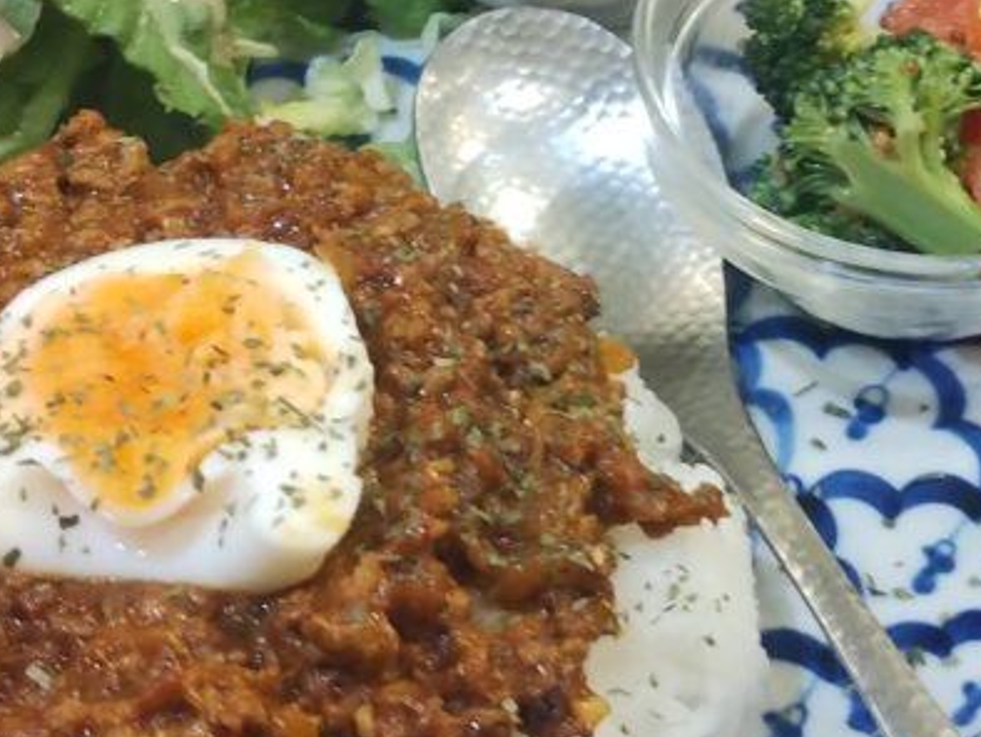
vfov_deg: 16.2
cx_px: 839
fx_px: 2580
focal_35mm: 91
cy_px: 179
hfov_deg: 21.2
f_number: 1.8
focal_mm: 4.27
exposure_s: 1/20
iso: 1850
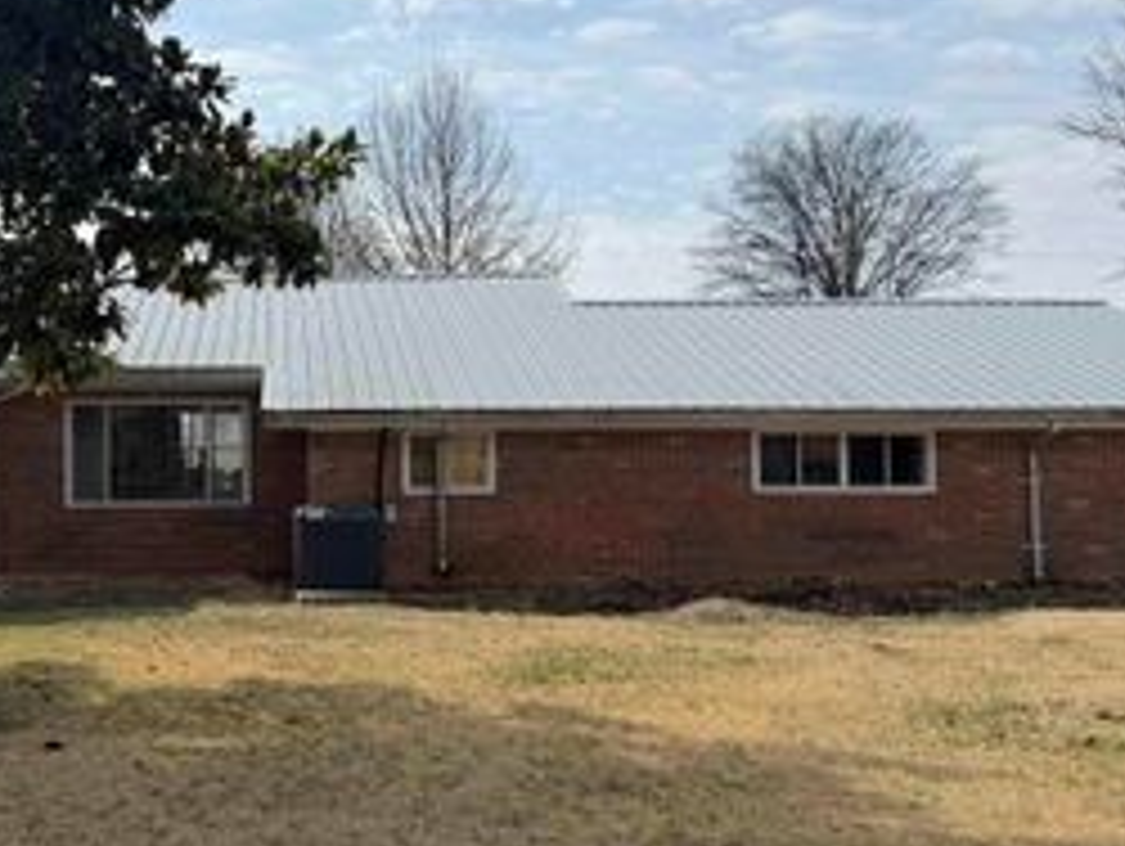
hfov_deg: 38.8
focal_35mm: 48
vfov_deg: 30.3
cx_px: 306
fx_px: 1561
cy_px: 412
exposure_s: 1/6711
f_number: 1.78
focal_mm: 6.76
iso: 80
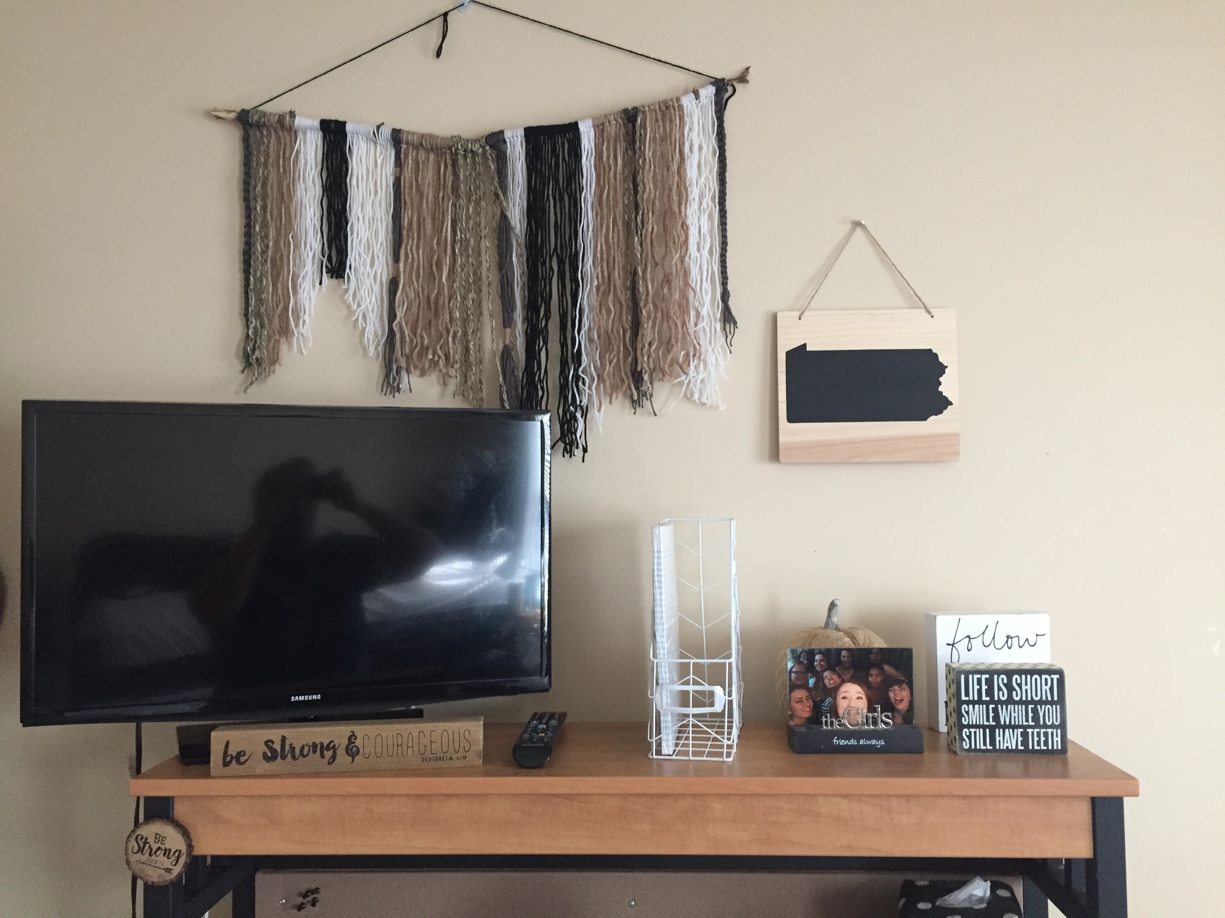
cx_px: 612
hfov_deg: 61.7
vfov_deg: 48.2
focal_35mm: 29
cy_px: 459
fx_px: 1026
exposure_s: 1/24
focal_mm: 4.15
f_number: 2.2
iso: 250
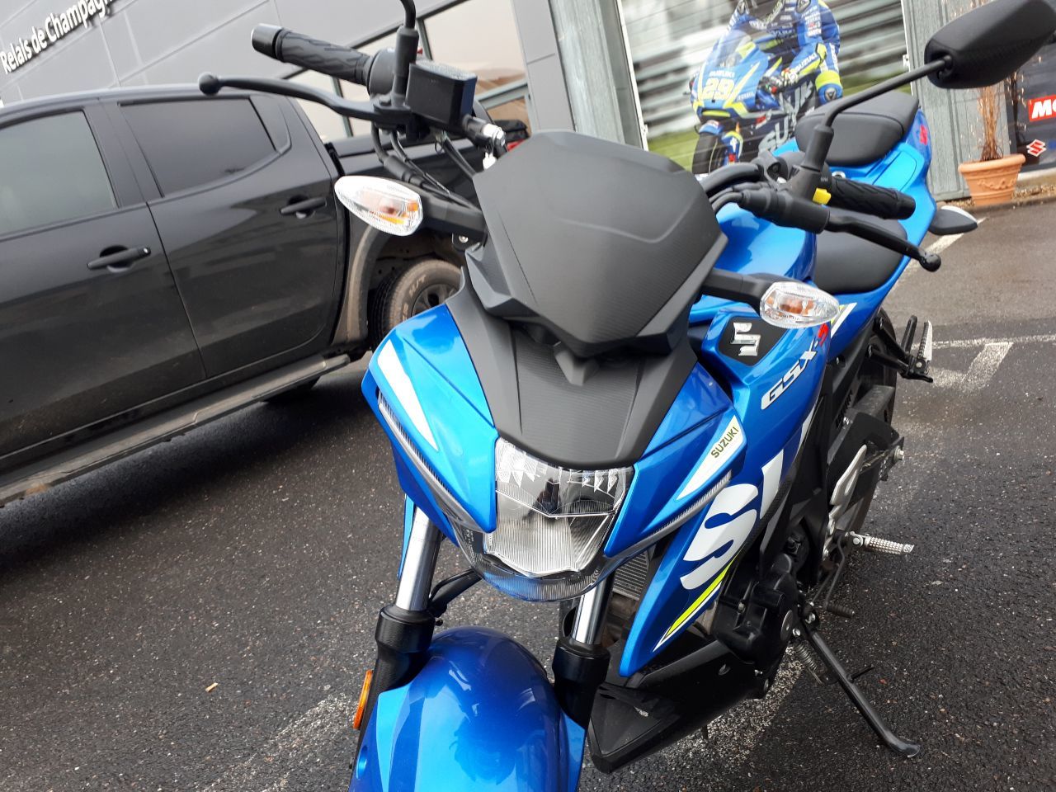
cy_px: 396
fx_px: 824
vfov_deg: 51.4
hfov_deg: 65.3
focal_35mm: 27
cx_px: 528
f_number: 1.9
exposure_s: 1/100
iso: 64
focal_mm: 3.6
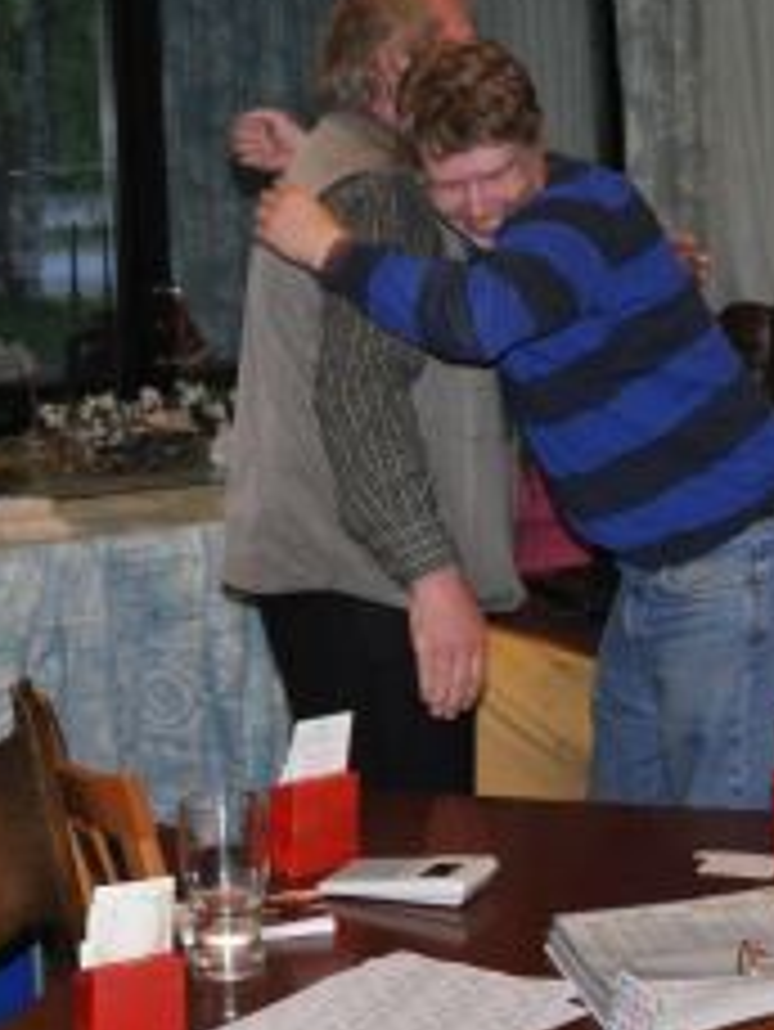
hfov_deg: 17.8
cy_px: 146
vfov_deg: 23.1
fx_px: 2472
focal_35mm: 83
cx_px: 387
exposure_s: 1/60
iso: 800
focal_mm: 22
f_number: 3.5
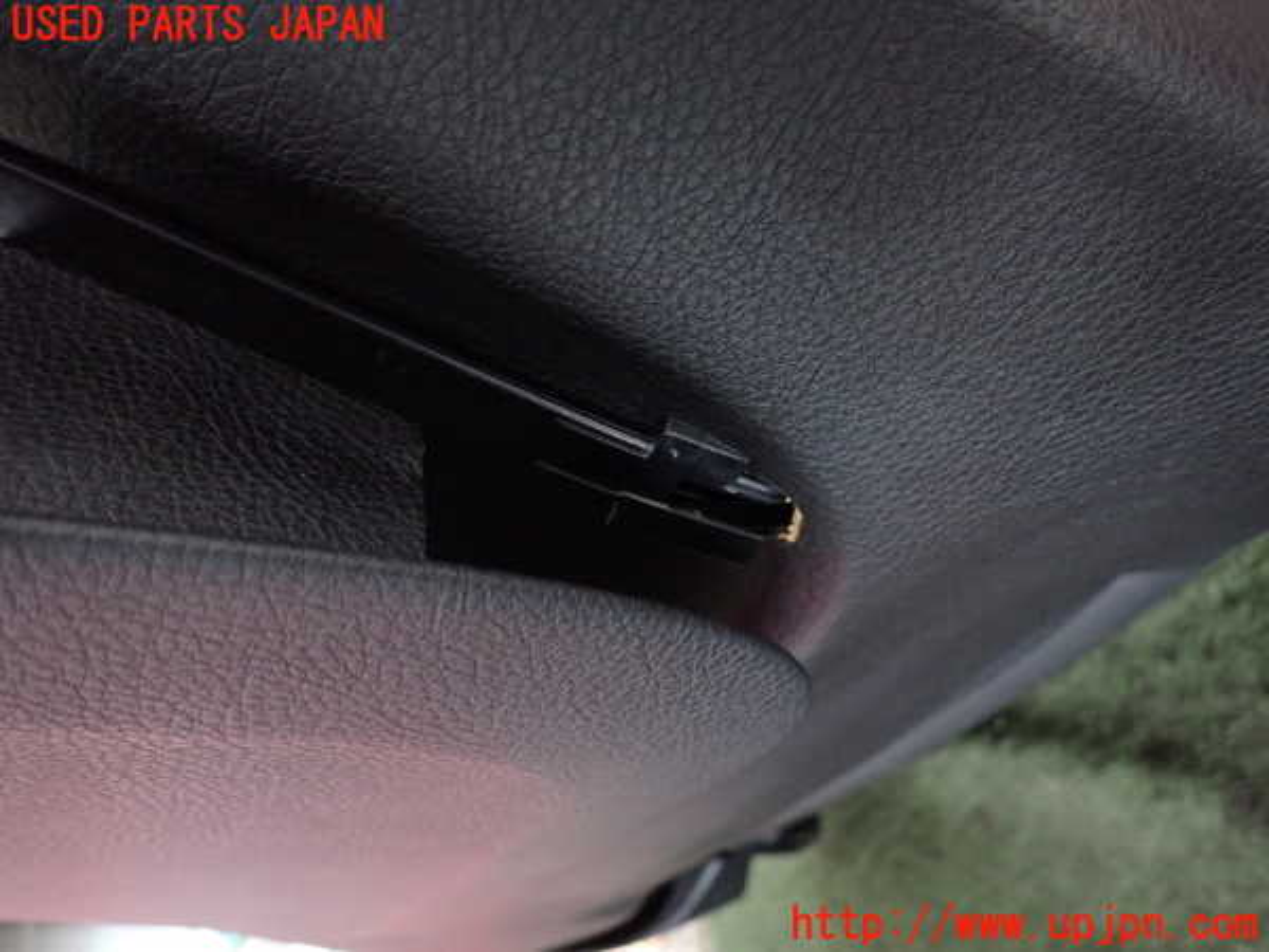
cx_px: 634
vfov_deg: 54.9
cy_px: 476
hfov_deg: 69.4
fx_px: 916
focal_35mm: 25
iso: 800
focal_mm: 4.5
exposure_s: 1/15
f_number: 2
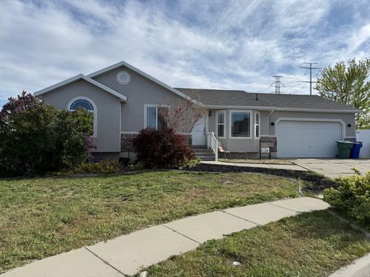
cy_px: 138
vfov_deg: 56.8
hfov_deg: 71.6
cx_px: 185
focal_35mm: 24
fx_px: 257
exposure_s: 1/5714
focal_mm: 6.76
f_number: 1.78
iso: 80
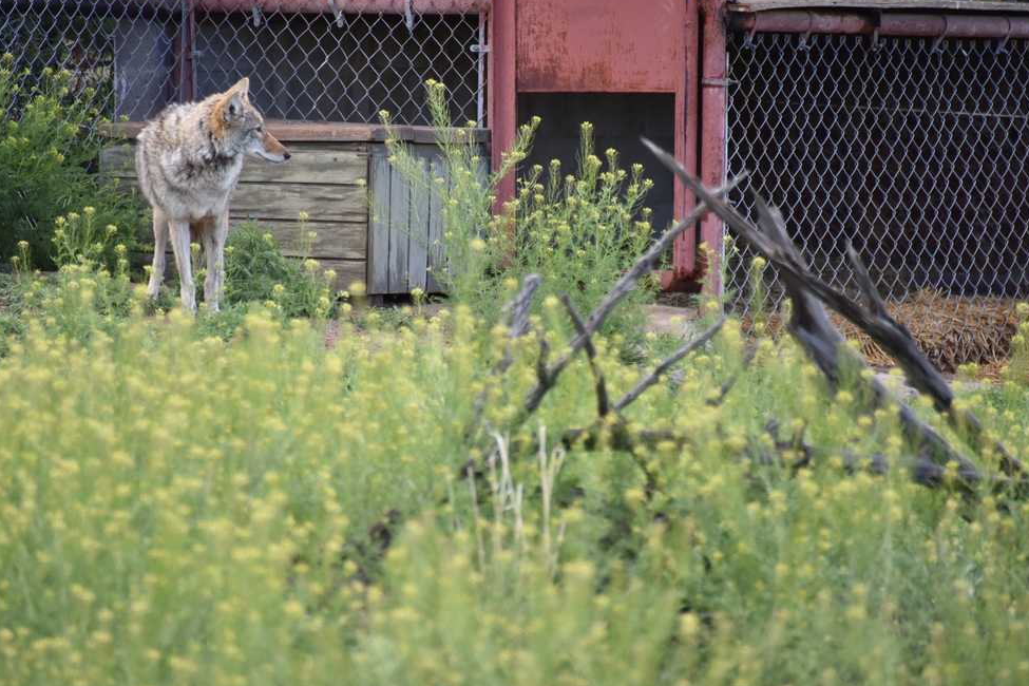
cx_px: 452
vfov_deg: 3.5
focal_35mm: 394
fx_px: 11261
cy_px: 302
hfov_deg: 5.2
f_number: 5.6
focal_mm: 300
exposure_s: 1/640
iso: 800
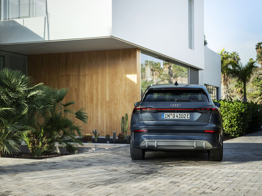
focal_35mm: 58
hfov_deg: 33.2
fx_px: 439
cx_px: 124
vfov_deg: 25.2
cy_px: 104
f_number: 6.4
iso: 320
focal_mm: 67.6
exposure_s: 1/320
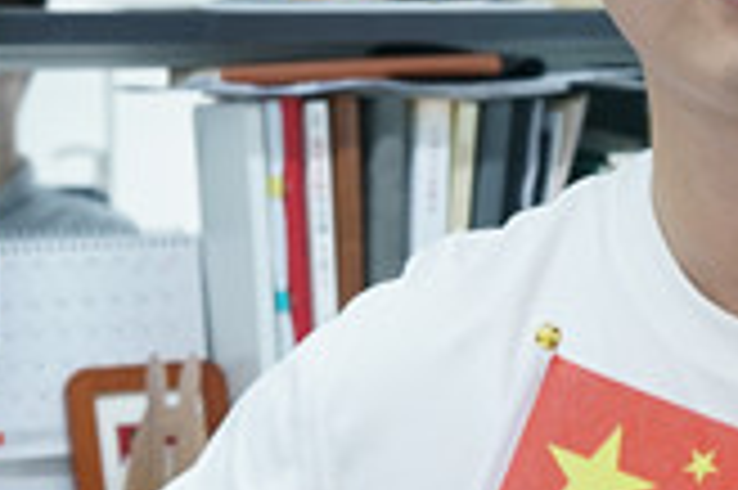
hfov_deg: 15.7
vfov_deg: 10.7
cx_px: 742
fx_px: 2621
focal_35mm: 128
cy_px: 184
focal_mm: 35
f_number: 4
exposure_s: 1/60
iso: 640
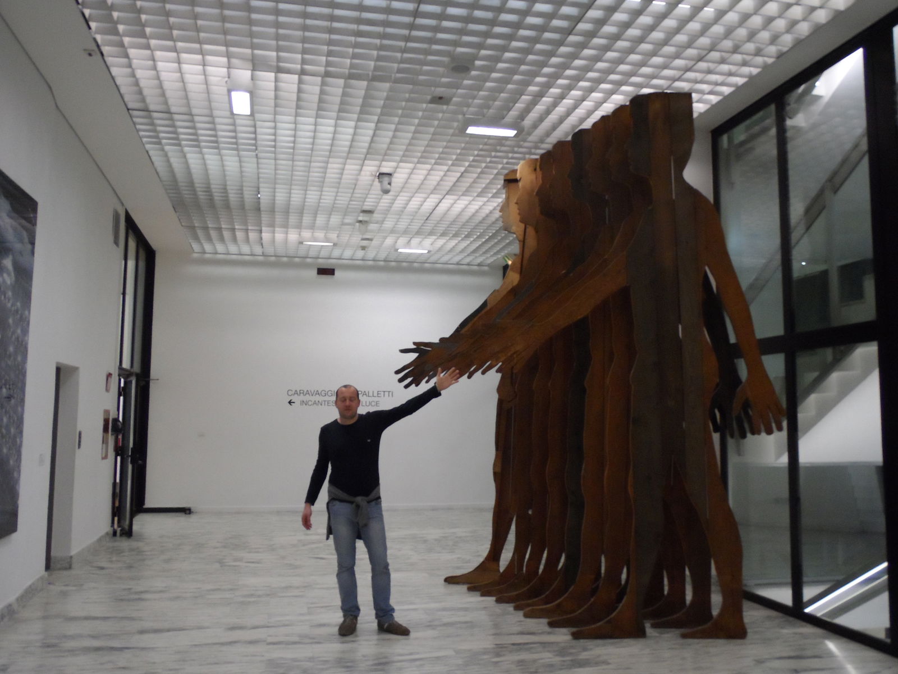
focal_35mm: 32
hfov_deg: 56.8
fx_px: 830
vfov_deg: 44.2
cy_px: 337
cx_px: 449
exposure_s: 1/15
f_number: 3.4
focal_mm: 5.3
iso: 400
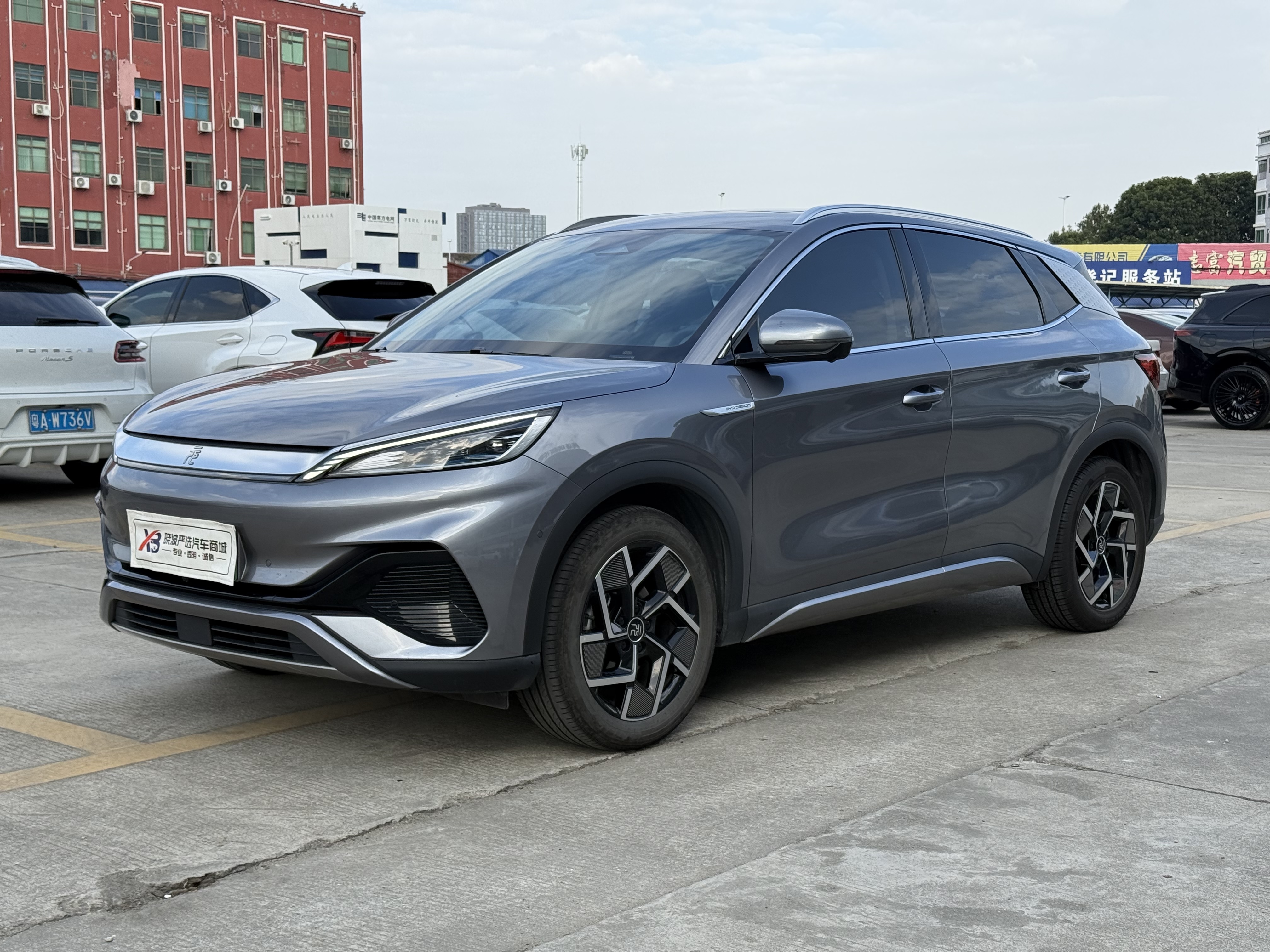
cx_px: 635
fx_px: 1761
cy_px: 476
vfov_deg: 30.3
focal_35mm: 48
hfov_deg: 39.7
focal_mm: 6.76
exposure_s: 1/1883
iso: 64
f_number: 1.78
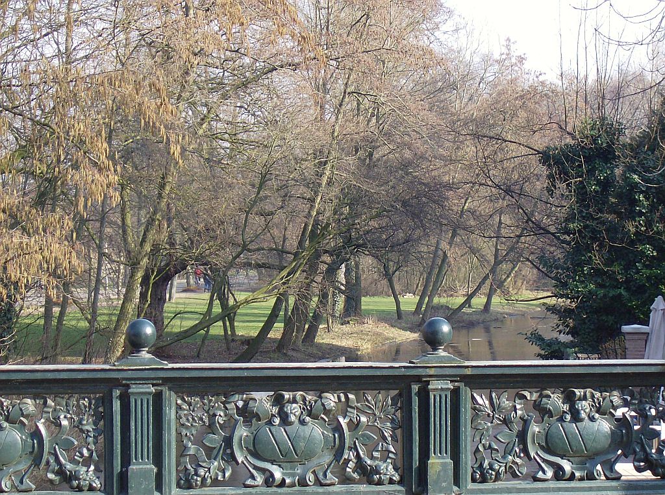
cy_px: 248
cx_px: 332
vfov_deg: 13.7
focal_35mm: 108
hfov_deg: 18.3
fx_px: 2070
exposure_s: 1/146
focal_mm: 18
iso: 100
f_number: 4.8
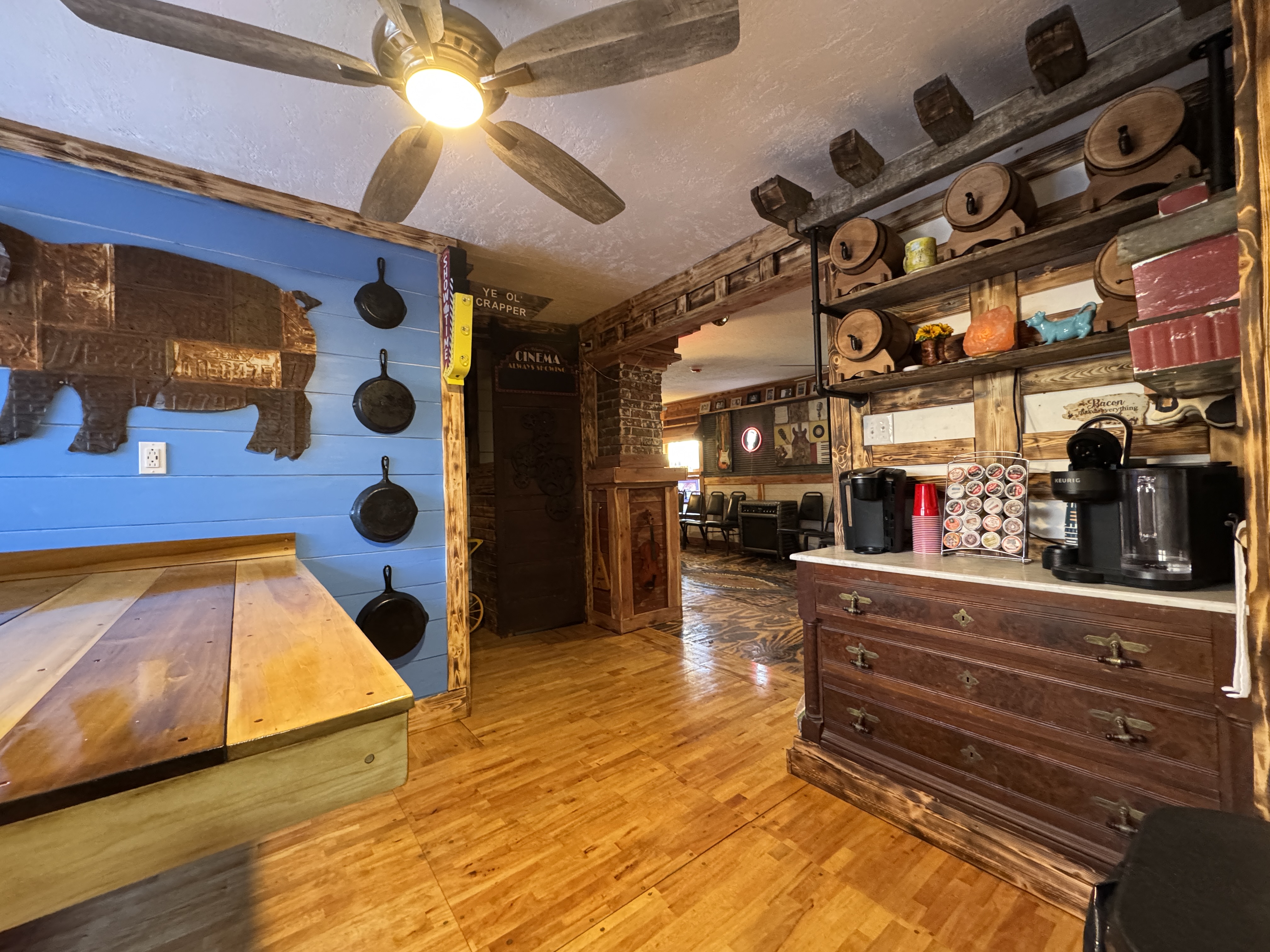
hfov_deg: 102.1
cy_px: 476
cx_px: 635
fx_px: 514
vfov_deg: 85.7
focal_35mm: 14
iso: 800
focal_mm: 2.22
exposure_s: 1/60
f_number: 2.2
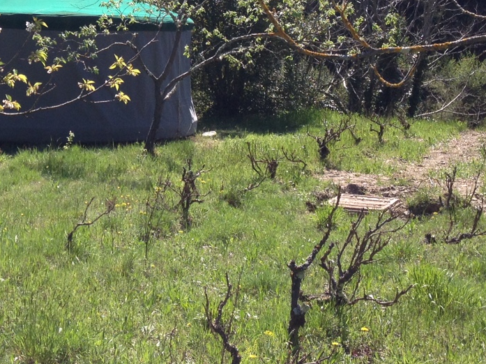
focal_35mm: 82
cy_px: 22
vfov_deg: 17.6
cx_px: 15
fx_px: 1151
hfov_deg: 23.0
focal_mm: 4.28
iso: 50
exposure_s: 1/836
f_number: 2.4
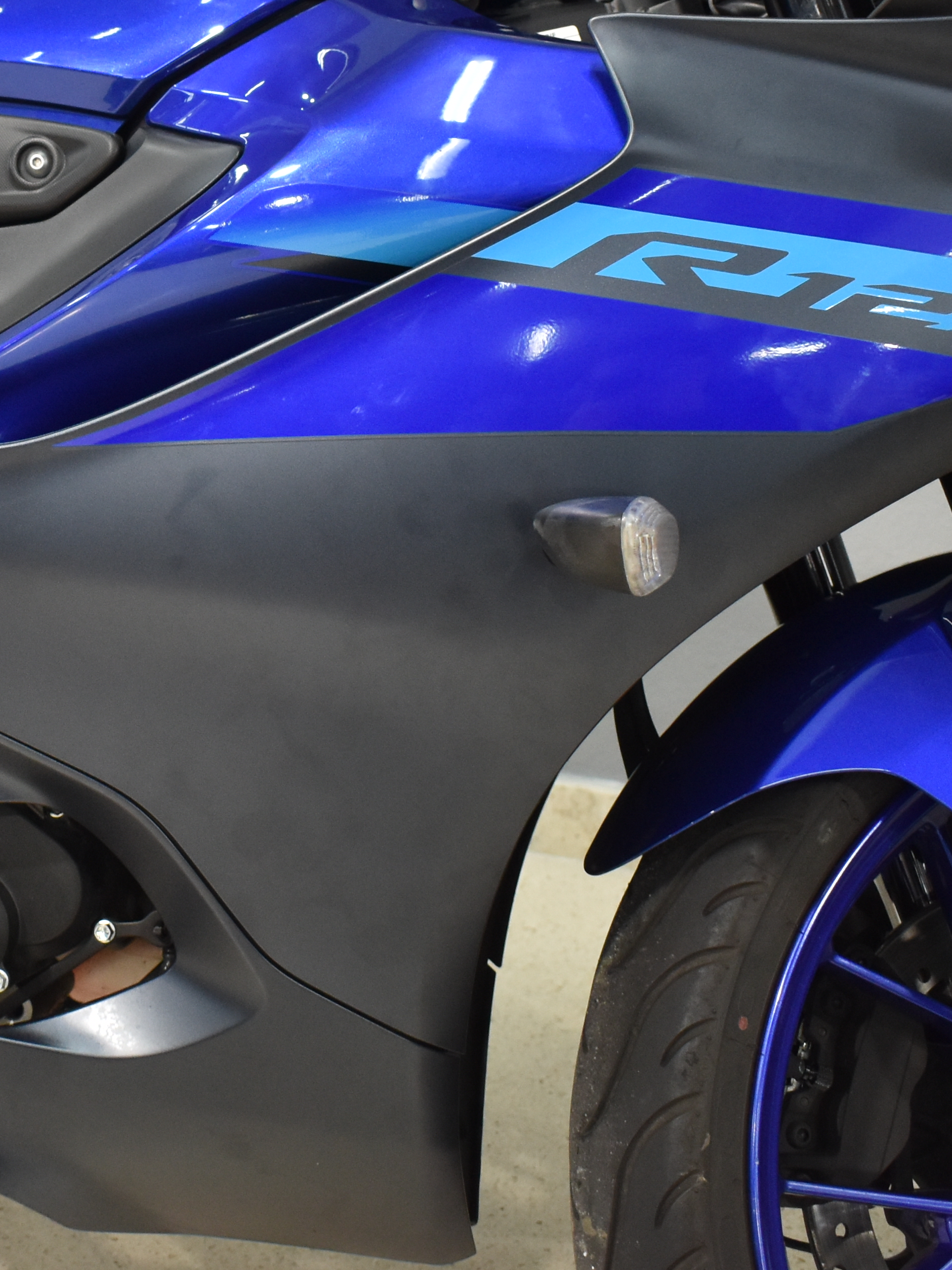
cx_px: 57
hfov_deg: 20.8
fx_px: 2530
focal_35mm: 69
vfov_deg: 27.9
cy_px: 392
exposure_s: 1/50
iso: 800
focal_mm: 20
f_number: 3.5
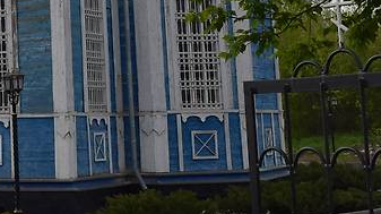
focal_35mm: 112
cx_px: -106
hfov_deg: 17.9
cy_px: -162
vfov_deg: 10.2
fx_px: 1131
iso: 200
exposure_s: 1/320
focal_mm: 20
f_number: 9
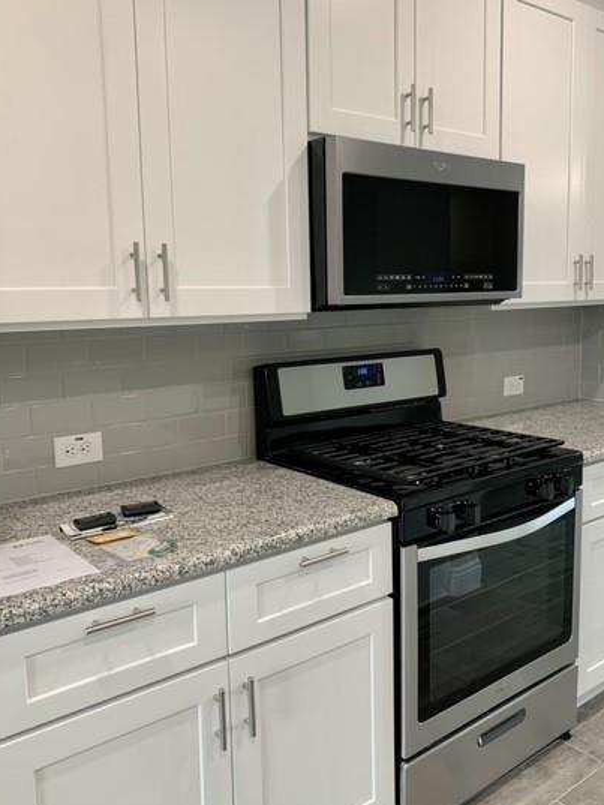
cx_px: 345
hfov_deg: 45.3
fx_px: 721
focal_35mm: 31
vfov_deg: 58.3
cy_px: 384
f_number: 1.8
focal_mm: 4.25
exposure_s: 1/60
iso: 100
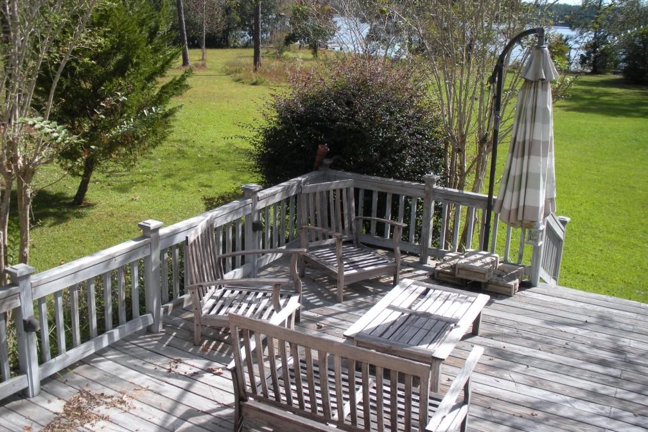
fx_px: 684
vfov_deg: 35.0
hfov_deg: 50.7
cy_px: 198
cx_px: 322
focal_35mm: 38
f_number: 3.5
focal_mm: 6.3
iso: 64
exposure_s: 1/430
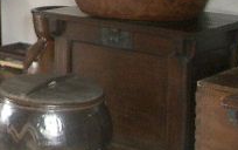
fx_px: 766
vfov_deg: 10.9
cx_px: -97
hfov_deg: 16.4
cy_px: -31
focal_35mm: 118
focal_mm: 5.8
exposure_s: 1/10
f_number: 2.6
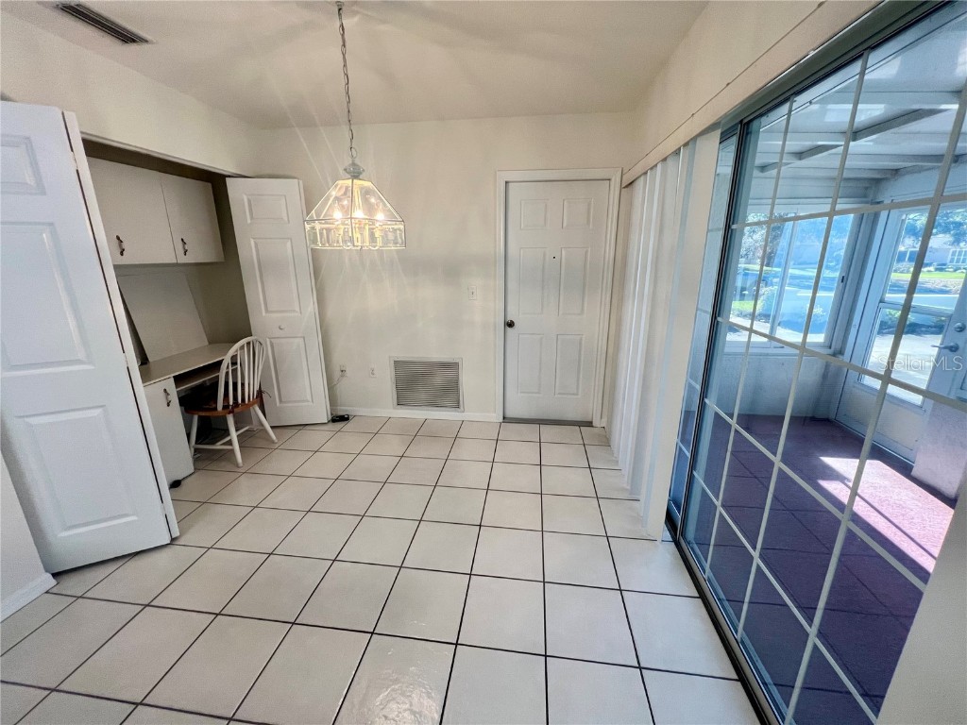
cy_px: 362
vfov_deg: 89.9
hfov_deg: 106.2
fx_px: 363
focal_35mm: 13
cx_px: 484
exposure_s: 1/120
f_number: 1.8
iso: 125
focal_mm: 1.57
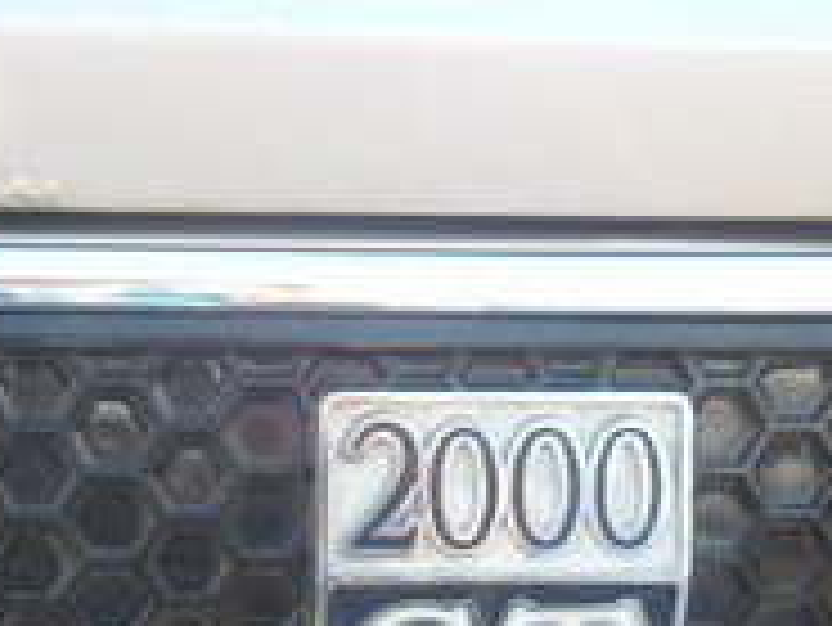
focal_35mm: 75
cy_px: 493
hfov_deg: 25.5
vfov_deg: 19.5
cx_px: 157
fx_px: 1804
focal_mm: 5.5
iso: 80
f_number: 2.8
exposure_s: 1/160
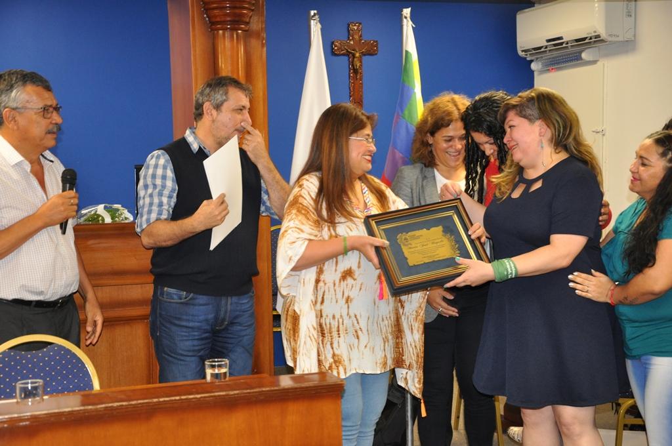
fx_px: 1119
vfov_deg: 22.6
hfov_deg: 33.4
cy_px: 223
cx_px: 336
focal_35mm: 60
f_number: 4.5
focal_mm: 40
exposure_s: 1/60
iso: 800
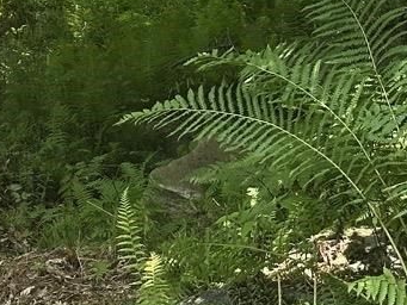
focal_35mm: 180
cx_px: -50
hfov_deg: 10.8
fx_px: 2117
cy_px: -201
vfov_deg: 8.0
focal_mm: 6.86
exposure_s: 1/433
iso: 64
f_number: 1.78
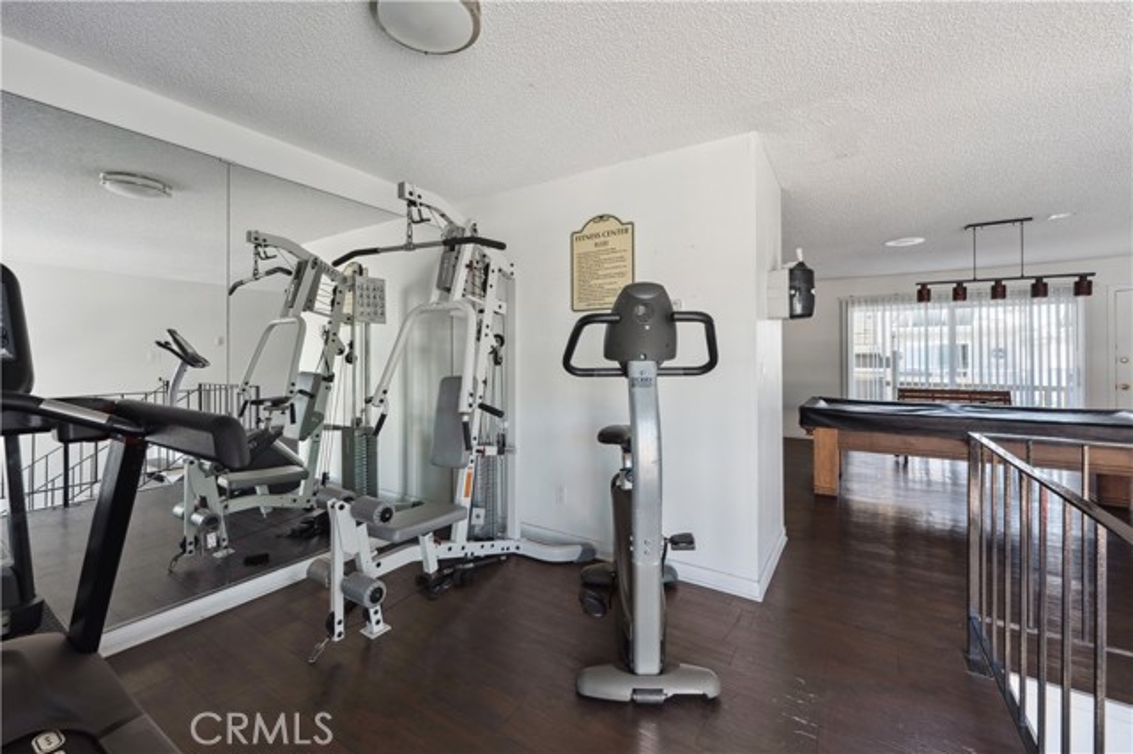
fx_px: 440
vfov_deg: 81.1
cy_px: 377
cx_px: 566
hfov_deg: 104.3
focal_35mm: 14
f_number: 9
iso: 100
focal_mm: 14
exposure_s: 1/13
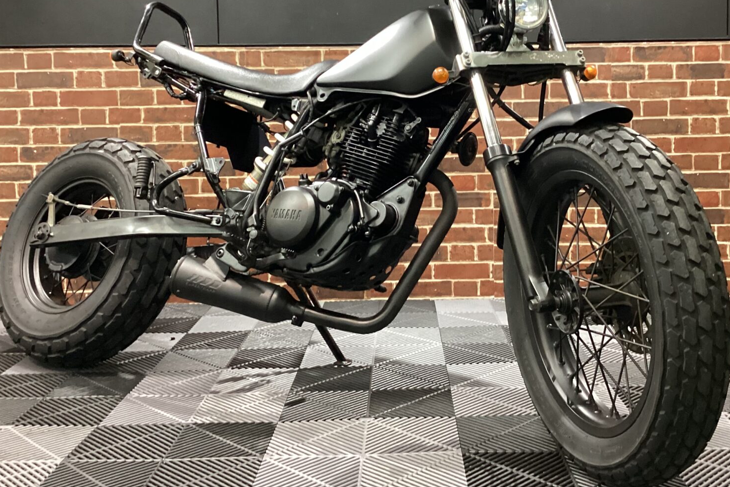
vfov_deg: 31.6
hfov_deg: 46.3
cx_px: 409
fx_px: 852
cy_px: 160
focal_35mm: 42
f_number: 2.4
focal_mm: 3.3
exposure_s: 1/30
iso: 400
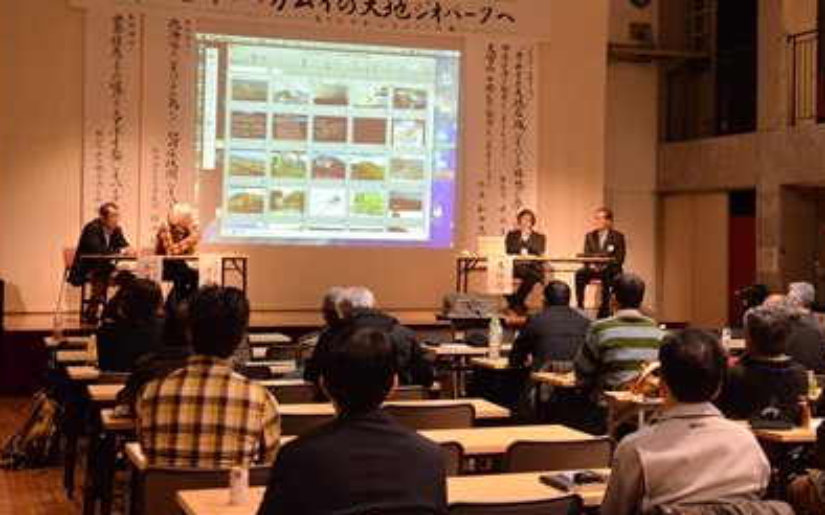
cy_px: 196
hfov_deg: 32.9
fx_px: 1394
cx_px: 471
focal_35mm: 62
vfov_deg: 20.9
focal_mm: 32
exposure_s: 1/50
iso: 4000
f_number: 5
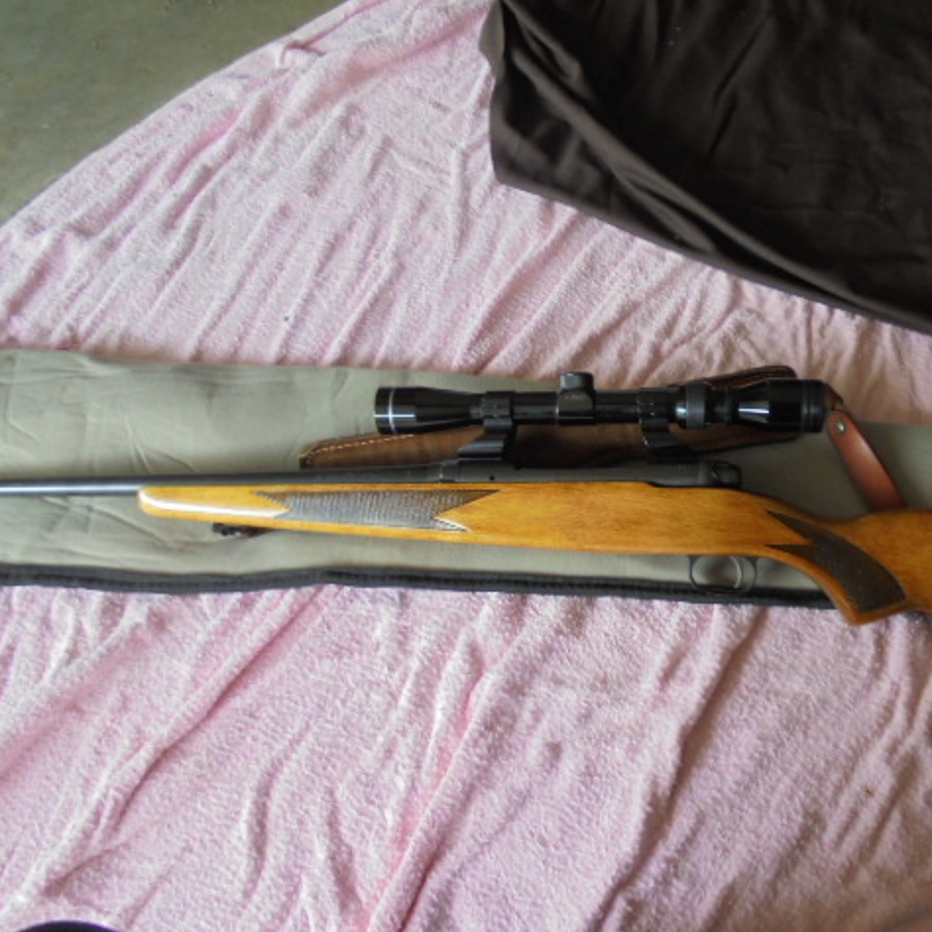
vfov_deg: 52.5
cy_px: 464
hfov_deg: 51.7
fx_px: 944
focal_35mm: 31
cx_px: 608
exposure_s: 1/30
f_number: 3.5
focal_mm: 4.6
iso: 100
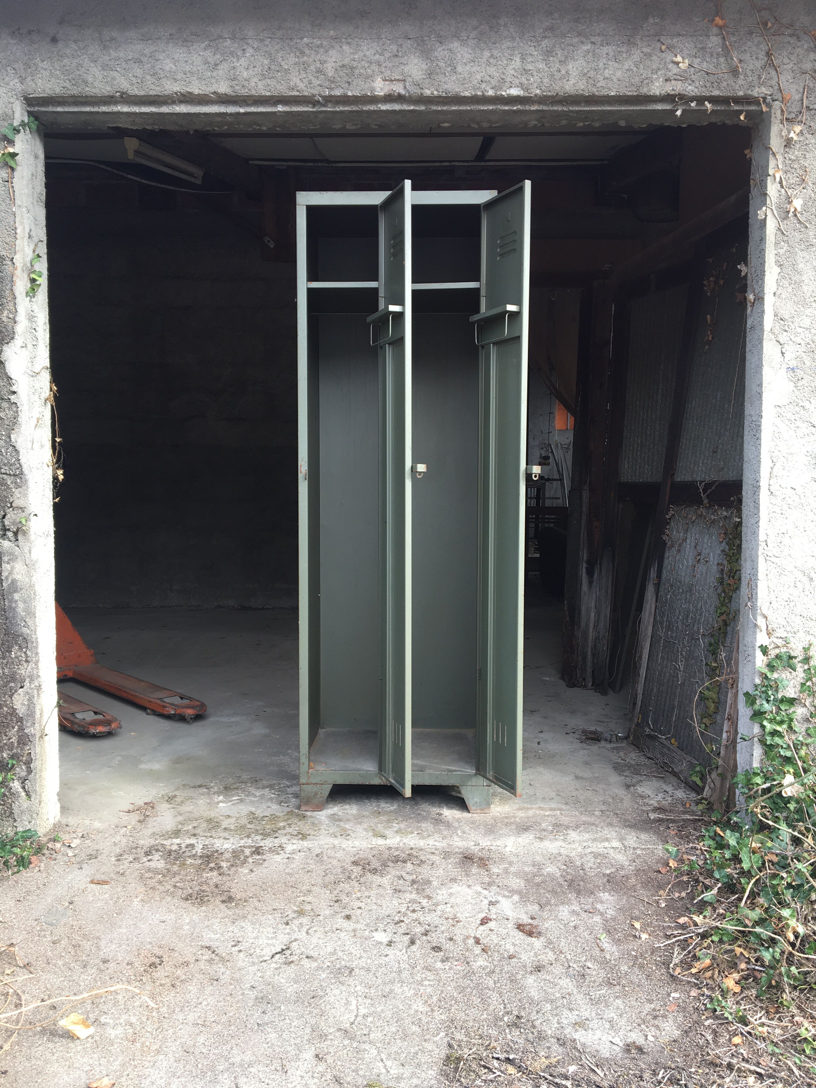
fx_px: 911
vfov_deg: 61.7
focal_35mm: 29
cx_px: 408
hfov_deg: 48.2
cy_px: 544
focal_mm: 4.15
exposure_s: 1/121
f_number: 2.2
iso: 25
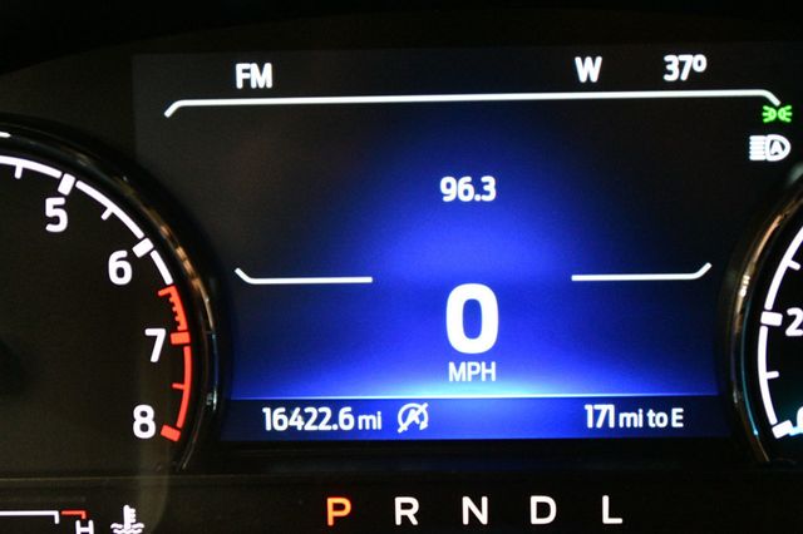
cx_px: 402
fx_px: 1404
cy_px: 267
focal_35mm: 63
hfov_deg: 31.9
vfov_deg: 21.5
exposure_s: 1/60
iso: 5600
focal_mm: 42
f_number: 5.3
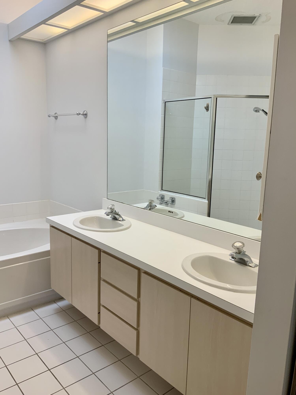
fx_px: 331
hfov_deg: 48.2
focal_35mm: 29
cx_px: 148
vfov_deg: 61.7
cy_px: 198
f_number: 1.8
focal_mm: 3
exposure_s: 1/60
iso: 50
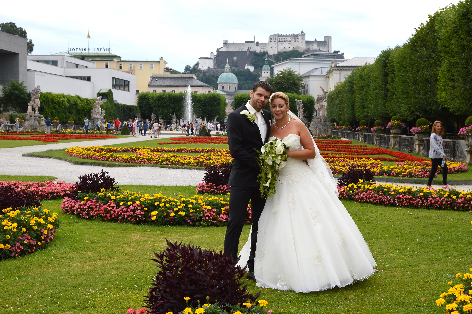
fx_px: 688
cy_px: 157
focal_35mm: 52
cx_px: 236
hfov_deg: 37.9
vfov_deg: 25.7
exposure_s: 1/200
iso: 100
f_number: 7.1
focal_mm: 35
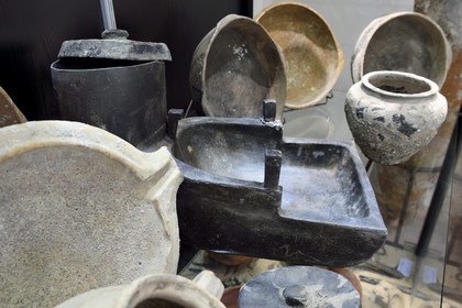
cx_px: 231
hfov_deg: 63.7
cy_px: 154
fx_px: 372
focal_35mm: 29
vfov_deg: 45.0
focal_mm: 29
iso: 800
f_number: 7.1
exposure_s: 1/15
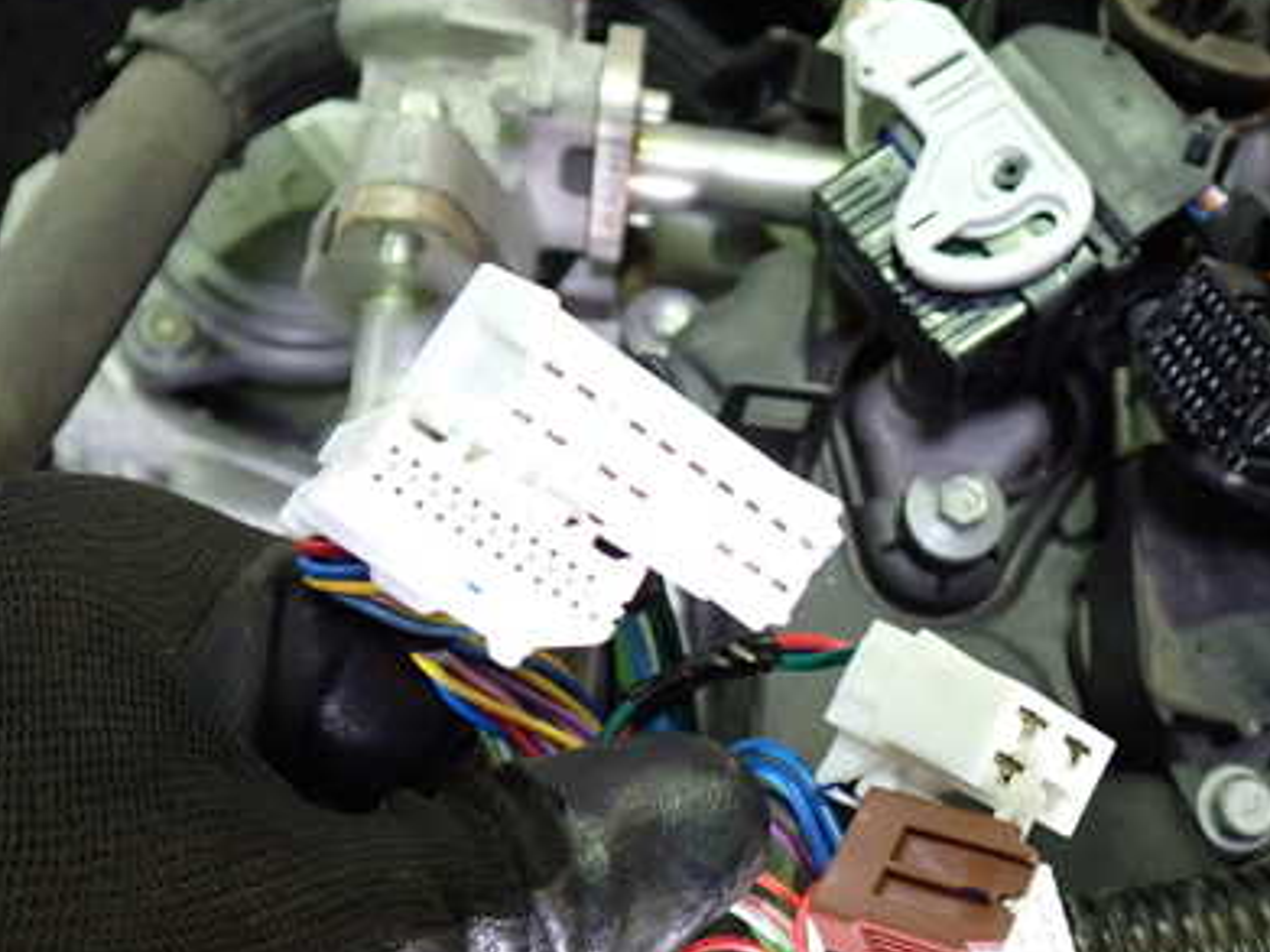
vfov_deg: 31.5
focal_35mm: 46
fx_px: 1687
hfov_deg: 40.4
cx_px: 903
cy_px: 448
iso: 400
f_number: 2.3
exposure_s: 1/30
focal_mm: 5.4
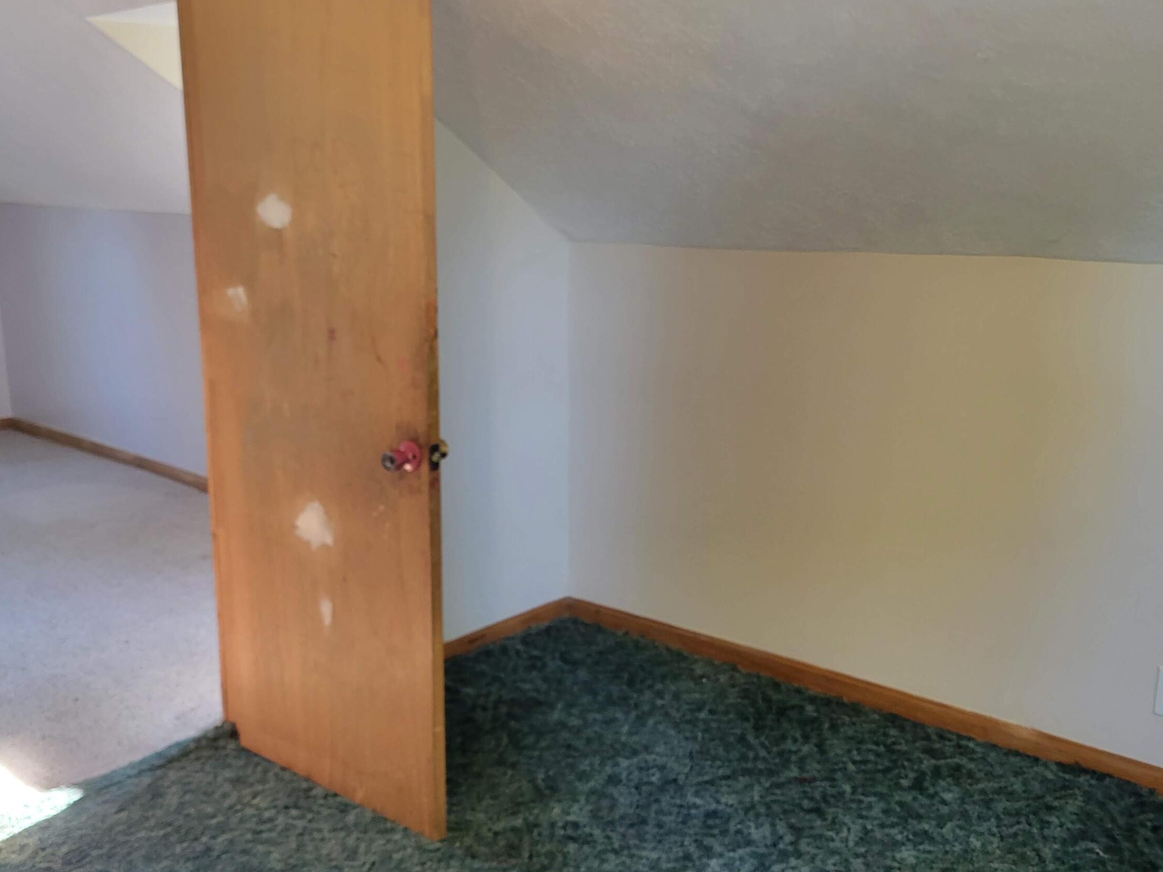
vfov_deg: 40.7
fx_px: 1176
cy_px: 460
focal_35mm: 35
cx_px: 563
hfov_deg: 52.6
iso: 250
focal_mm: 5.4
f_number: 1.8
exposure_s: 1/60
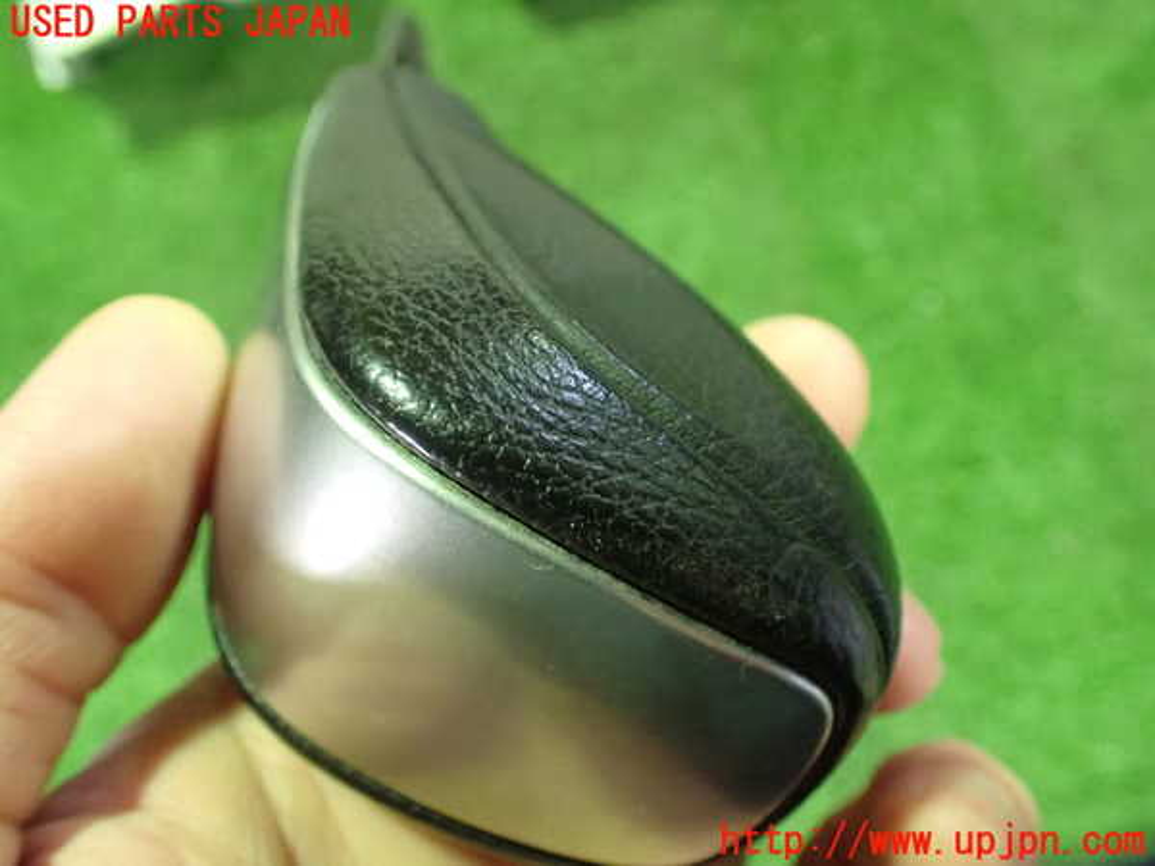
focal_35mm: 30
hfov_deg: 60.0
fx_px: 1001
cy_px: 433
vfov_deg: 46.8
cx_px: 578
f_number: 2.3
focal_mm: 5.4
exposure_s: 1/30
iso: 1250
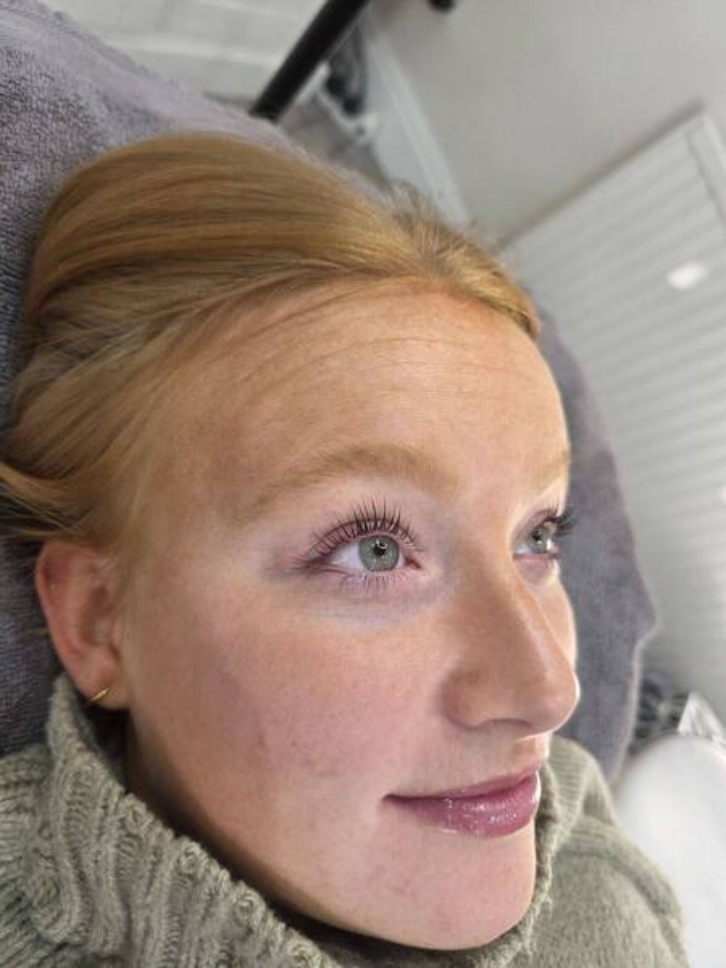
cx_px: 363
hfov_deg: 58.9
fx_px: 643
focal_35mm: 23
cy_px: 484
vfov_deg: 73.9
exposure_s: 1/180
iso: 160
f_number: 1.7
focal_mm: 6.3
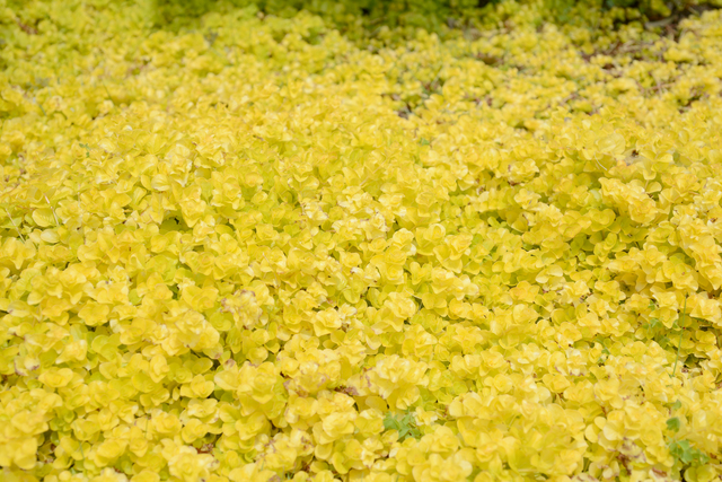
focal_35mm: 60
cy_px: 241
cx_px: 361
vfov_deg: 22.6
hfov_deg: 33.4
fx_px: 1204
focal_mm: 60
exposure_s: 1/1250
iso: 400
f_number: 8
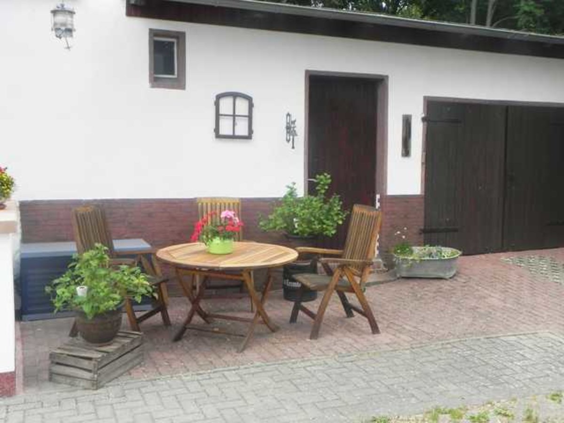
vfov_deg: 38.7
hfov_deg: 50.1
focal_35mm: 37
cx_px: 282
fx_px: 603
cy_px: 212
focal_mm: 6.6
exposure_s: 1/190
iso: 160
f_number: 5
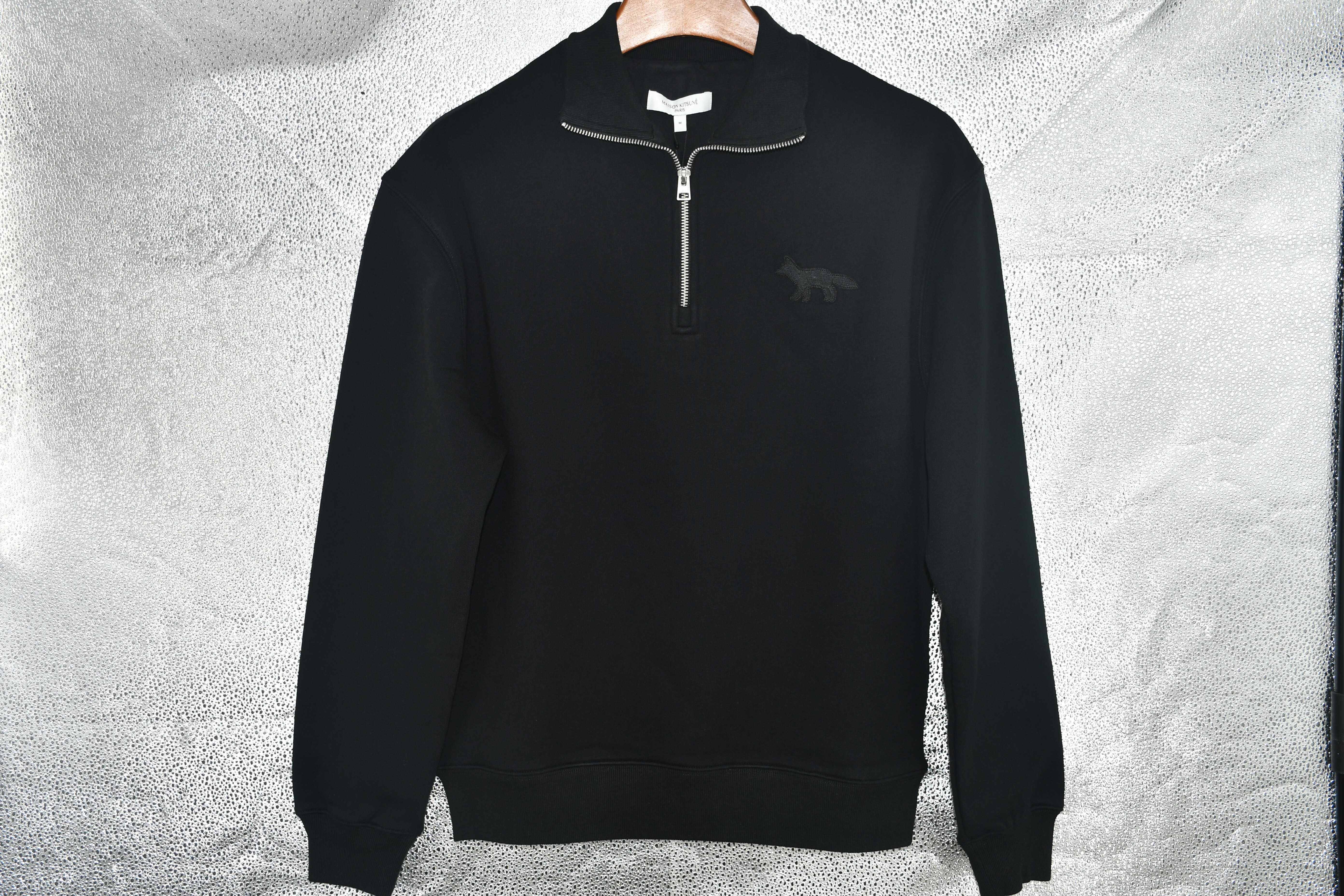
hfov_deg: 49.6
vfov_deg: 34.2
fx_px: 1456
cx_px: 672
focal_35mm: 39
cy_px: 448
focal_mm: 26
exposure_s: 1/250
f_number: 5
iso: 100
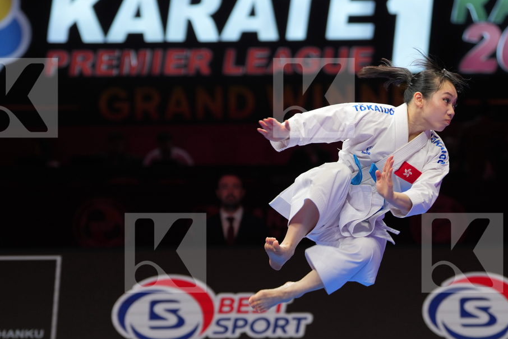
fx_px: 2540
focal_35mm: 180
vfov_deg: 7.6
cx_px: 314
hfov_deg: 11.4
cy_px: 253
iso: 320
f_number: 2.8
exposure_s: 1/500
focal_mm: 102
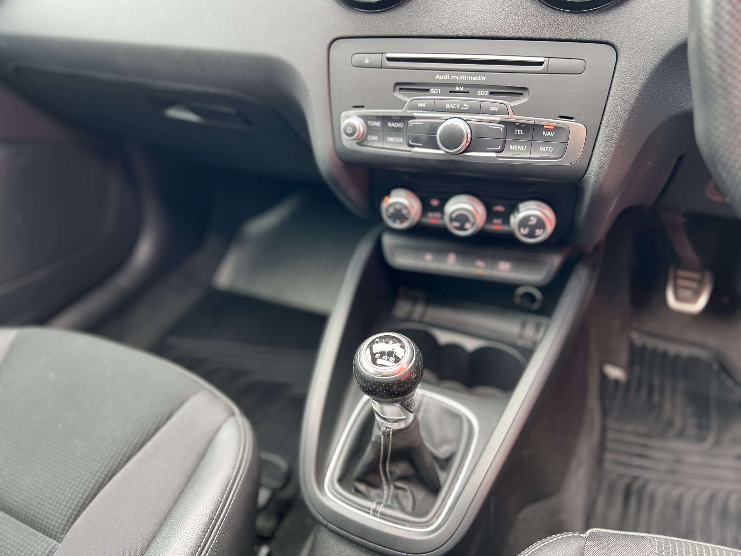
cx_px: 370
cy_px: 278
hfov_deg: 67.3
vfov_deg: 53.1
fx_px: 557
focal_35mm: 26
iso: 125
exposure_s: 1/121
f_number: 1.5
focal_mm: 5.7
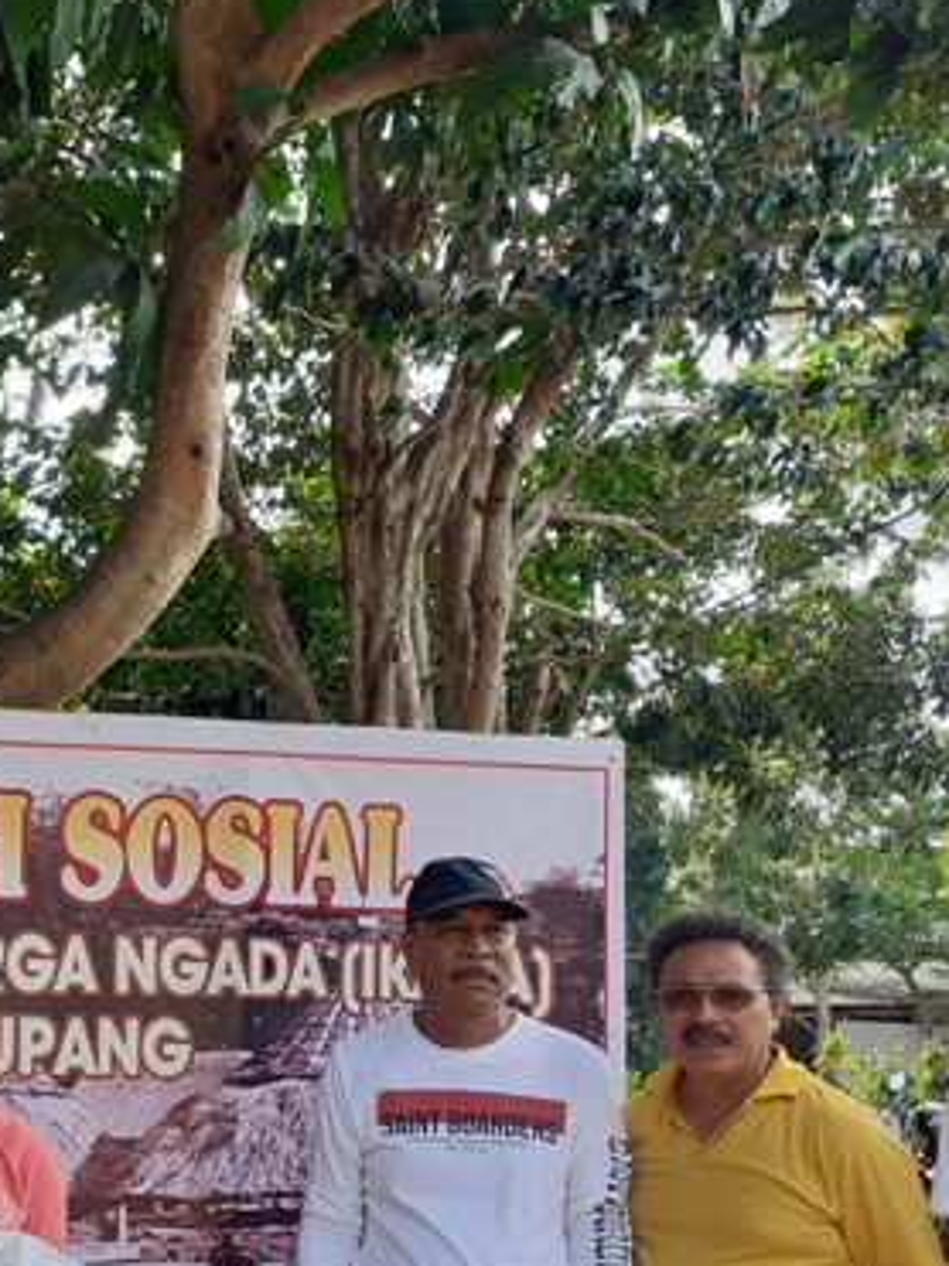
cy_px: 821
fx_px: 1865
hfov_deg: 27.4
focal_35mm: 51
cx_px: 79
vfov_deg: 37.2
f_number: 1.9
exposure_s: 1/188
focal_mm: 3.6
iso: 40
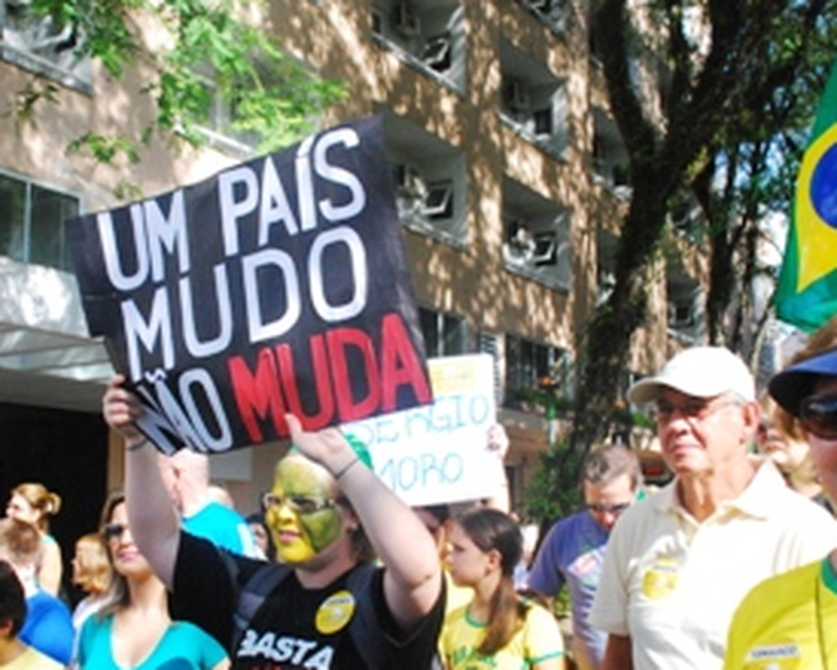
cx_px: 312
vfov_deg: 31.4
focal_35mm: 48
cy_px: 373
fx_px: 1189
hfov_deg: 38.5
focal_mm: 22
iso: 1600
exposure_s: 1/2000
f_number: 4.5
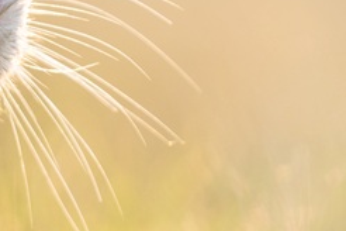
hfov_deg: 1.3
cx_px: -149
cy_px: -15
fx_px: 15031
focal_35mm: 1564
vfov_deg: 0.9
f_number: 2.8
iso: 250
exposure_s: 1/640
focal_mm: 200
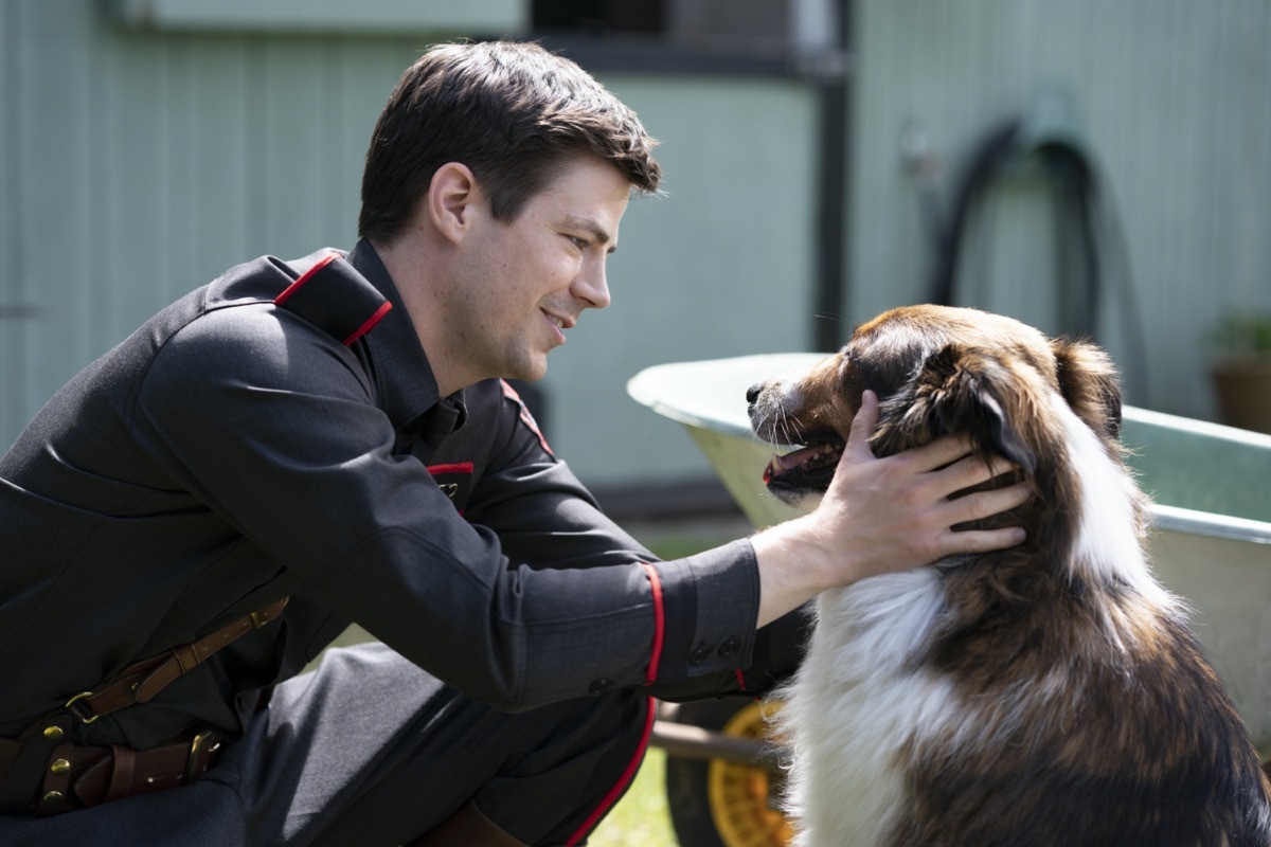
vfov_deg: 16.1
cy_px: 424
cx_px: 636
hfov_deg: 23.9
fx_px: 3001
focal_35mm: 85
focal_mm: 85
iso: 100
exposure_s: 1/640
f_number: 2.5
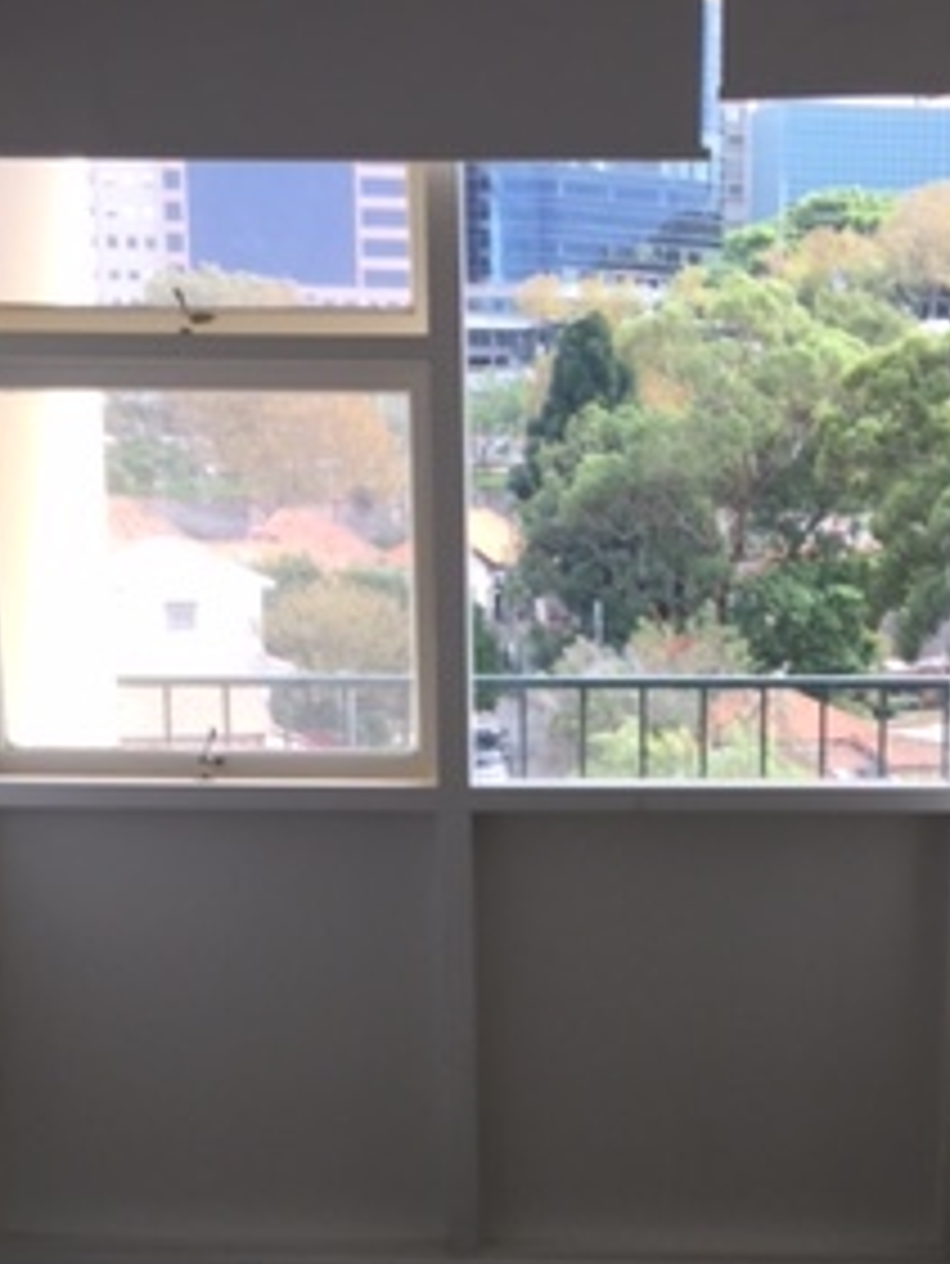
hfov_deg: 22.3
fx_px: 2413
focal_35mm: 66
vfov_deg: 28.2
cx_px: 549
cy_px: 1152
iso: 32
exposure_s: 1/152
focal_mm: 4.15
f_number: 2.2
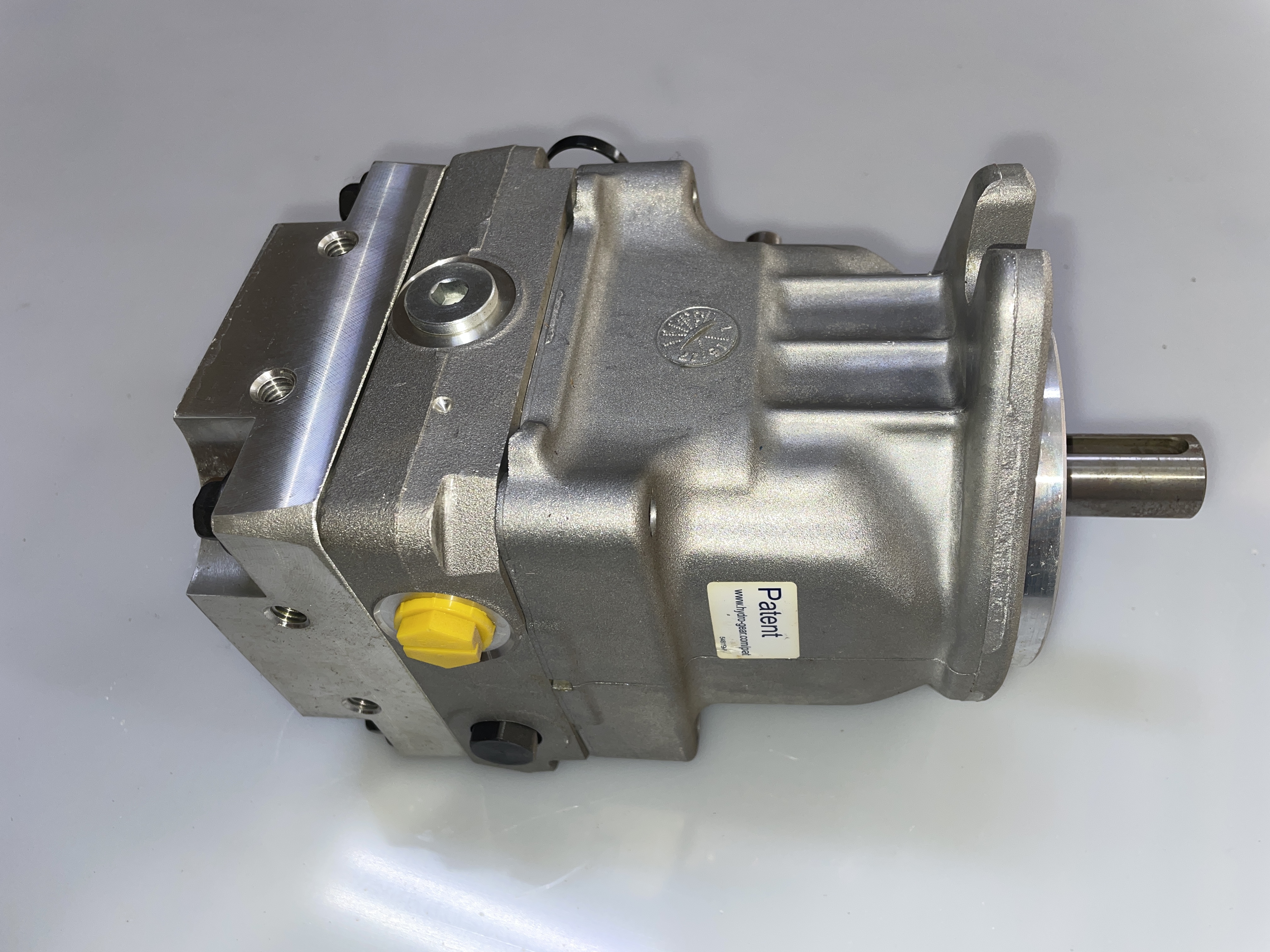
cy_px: 476
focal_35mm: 26
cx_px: 635
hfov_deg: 67.3
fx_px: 954
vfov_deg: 53.1
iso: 32
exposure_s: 1/63
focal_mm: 4.2
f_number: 1.6
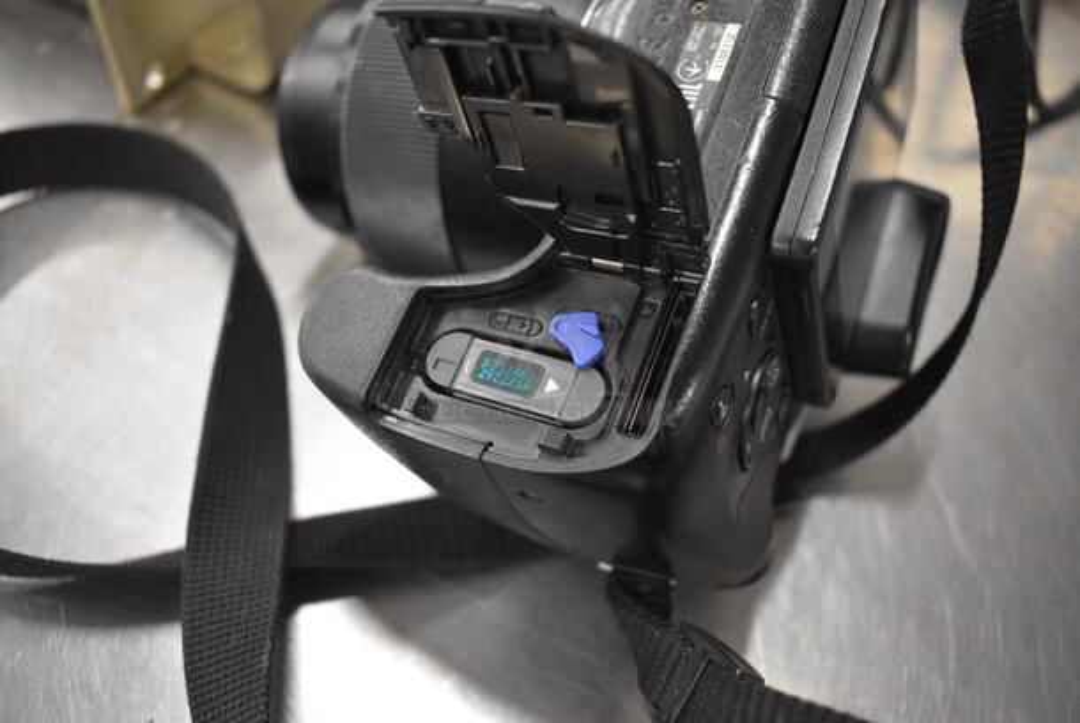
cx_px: 540
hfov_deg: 57.2
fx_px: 991
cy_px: 362
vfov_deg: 40.1
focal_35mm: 33
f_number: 4
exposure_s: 1/60
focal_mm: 22
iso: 2500
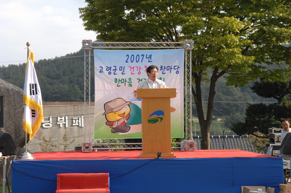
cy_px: 96
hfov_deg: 24.6
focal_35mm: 82
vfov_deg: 16.5
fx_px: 666
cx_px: 146
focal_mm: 55
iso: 400
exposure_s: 1/250
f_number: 9.5
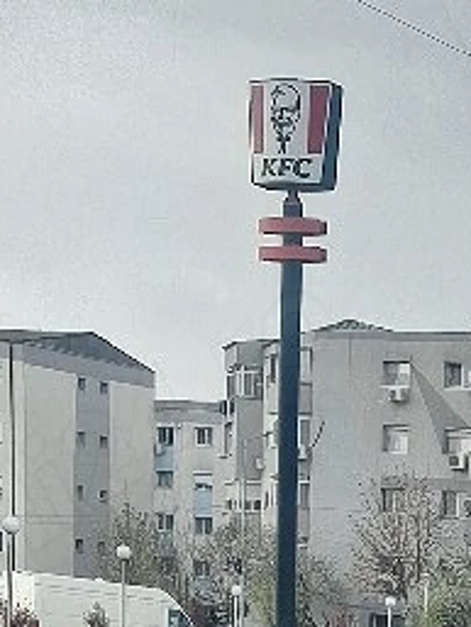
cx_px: 861
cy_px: 1216
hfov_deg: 10.0
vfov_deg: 12.5
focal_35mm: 140
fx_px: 2538
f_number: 1.8
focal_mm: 4
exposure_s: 1/100
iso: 32
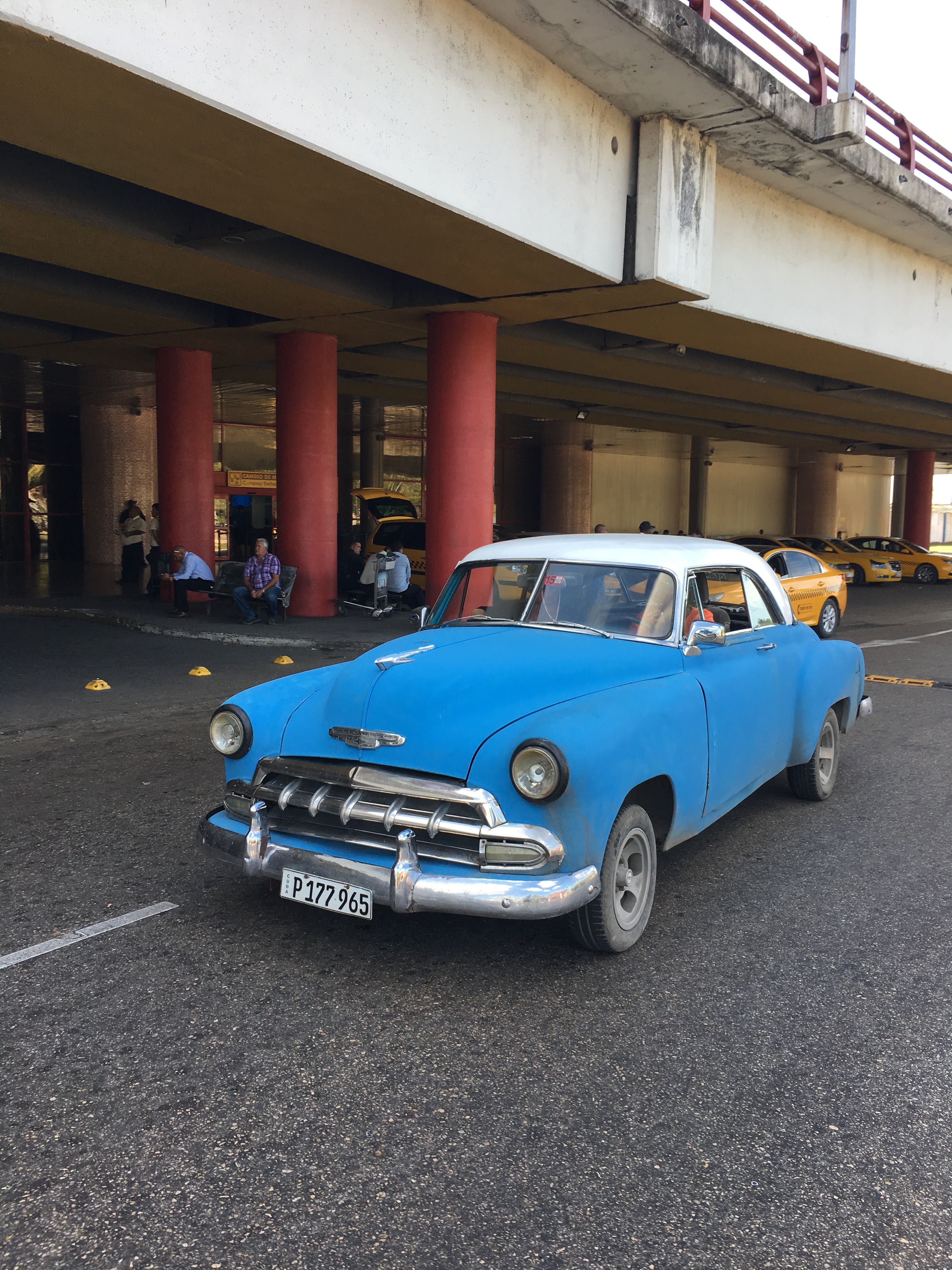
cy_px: 635
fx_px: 1063
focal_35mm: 29
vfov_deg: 61.7
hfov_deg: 48.2
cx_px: 476
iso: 25
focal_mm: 4.15
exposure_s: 1/185
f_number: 2.2
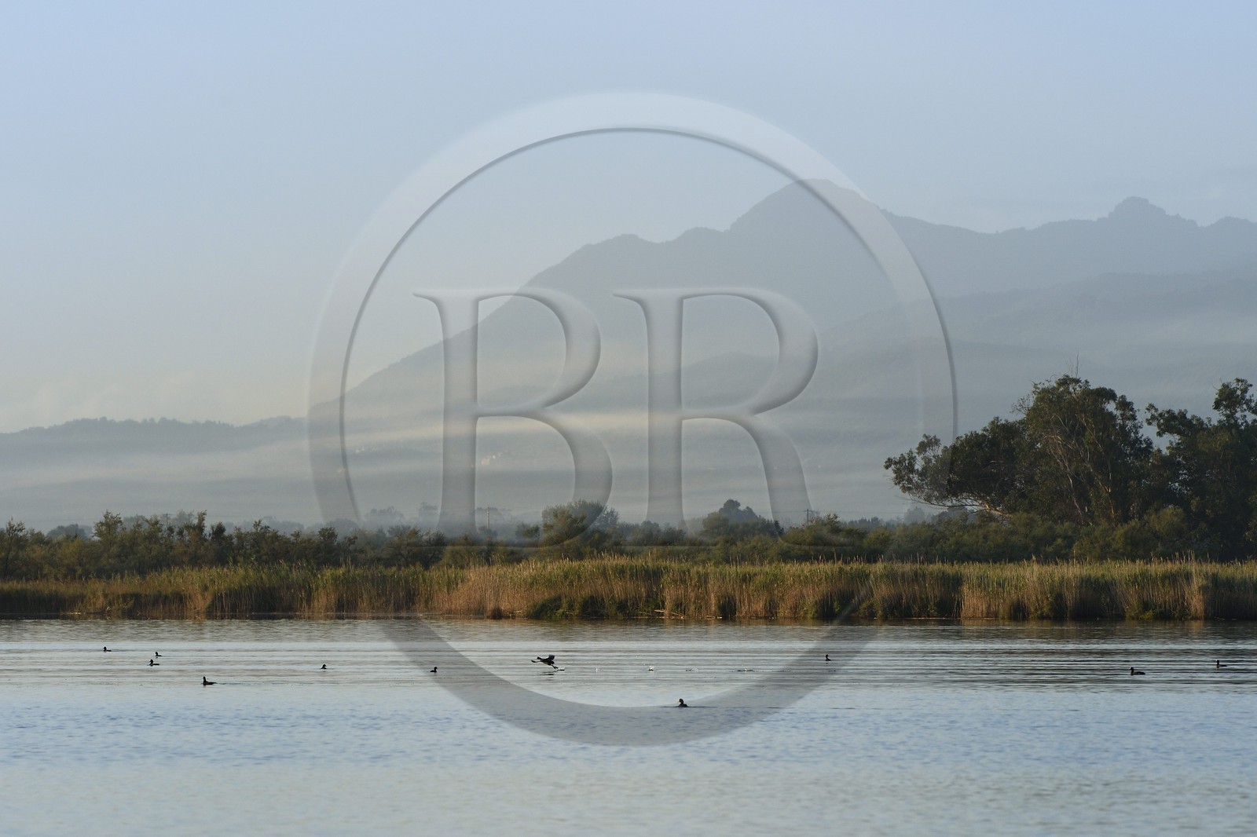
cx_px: 628
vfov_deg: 4.9
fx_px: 9774
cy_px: 418
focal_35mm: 280
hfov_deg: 7.4
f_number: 10
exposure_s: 1/400
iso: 400
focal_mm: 280
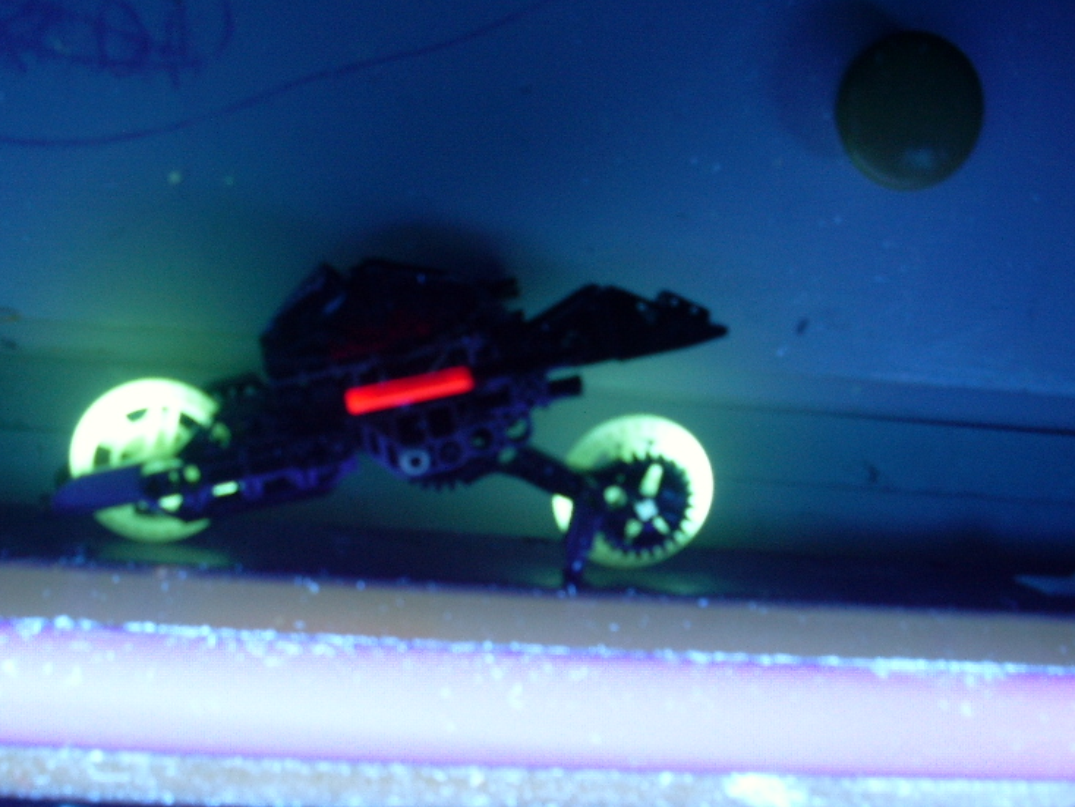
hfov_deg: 35.9
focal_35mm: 53
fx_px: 1646
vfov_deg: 27.5
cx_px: 398
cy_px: 476
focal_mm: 6.3
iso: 80
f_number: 3
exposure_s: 1/1.43
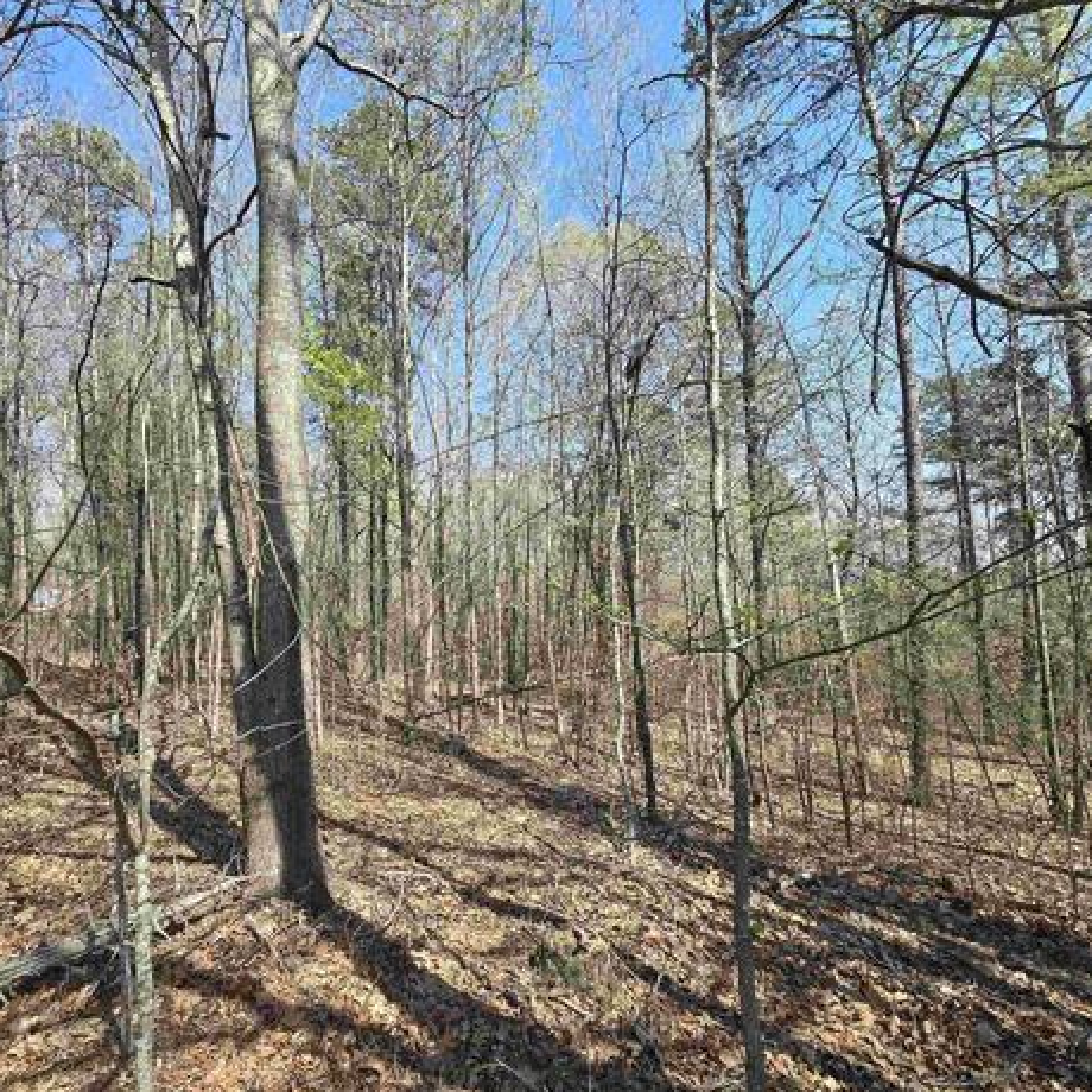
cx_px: 442
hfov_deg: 86.4
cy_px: 565
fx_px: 571
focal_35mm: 16
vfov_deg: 87.4
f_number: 2.2
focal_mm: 2.2
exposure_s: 1/944
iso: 50
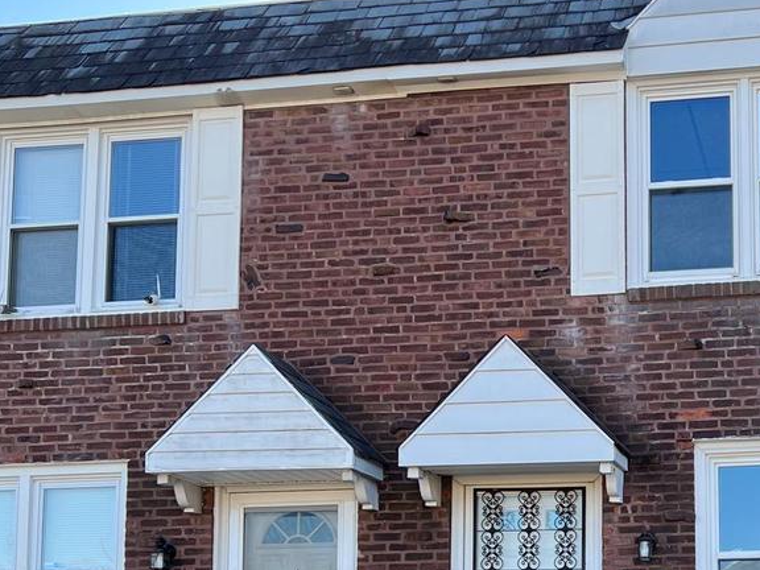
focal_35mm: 65
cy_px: 549
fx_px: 1427
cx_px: 649
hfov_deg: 28.9
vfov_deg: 21.9
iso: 50
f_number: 1.5
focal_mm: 5.7
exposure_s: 1/718
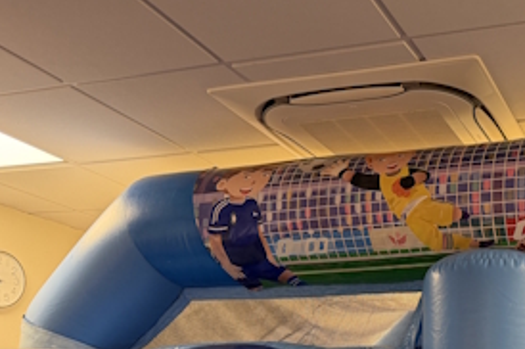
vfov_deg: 25.5
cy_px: 382
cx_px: 475
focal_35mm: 49
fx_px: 714
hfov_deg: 37.6
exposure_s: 1/50
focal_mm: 6.76
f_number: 1.78
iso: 200
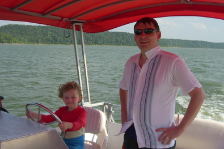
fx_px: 280
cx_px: 100
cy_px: 70
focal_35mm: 45
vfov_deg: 29.8
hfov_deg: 43.6
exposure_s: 1/542
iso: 79
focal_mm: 7.8
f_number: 4.8
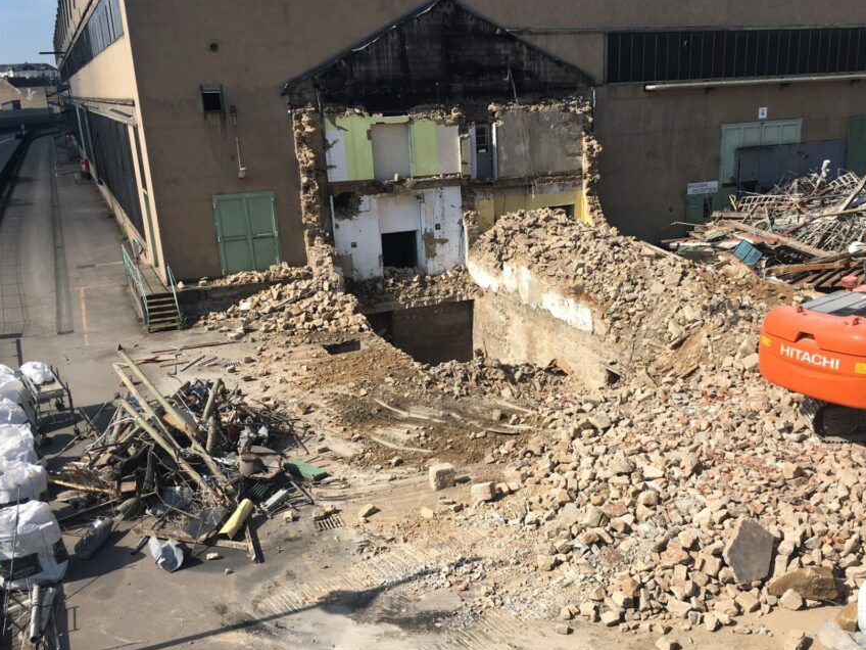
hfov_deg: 52.5
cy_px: 374
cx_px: 482
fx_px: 876
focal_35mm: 35
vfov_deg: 40.6
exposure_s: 1/2024
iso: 25
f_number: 2.2
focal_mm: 4.15
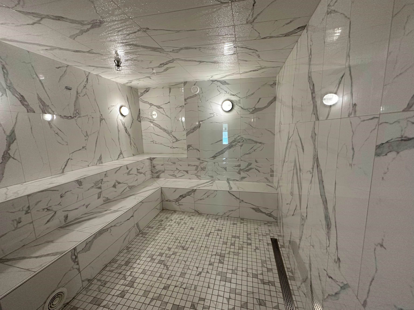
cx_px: 207
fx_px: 167
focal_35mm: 14
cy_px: 155
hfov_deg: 102.1
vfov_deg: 85.7
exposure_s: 1/120
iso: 250
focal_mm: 2.22
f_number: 2.2
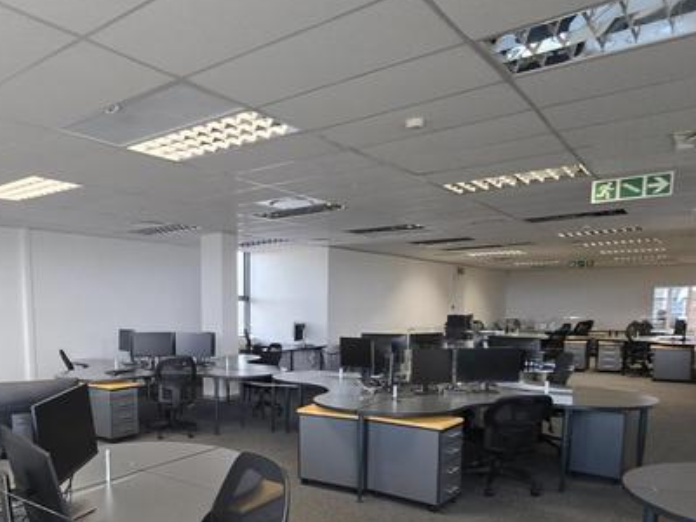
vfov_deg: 51.5
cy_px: 371
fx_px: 523
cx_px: 197
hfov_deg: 64.3
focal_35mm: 26
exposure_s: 1/50
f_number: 1.9
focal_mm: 2.2
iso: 160
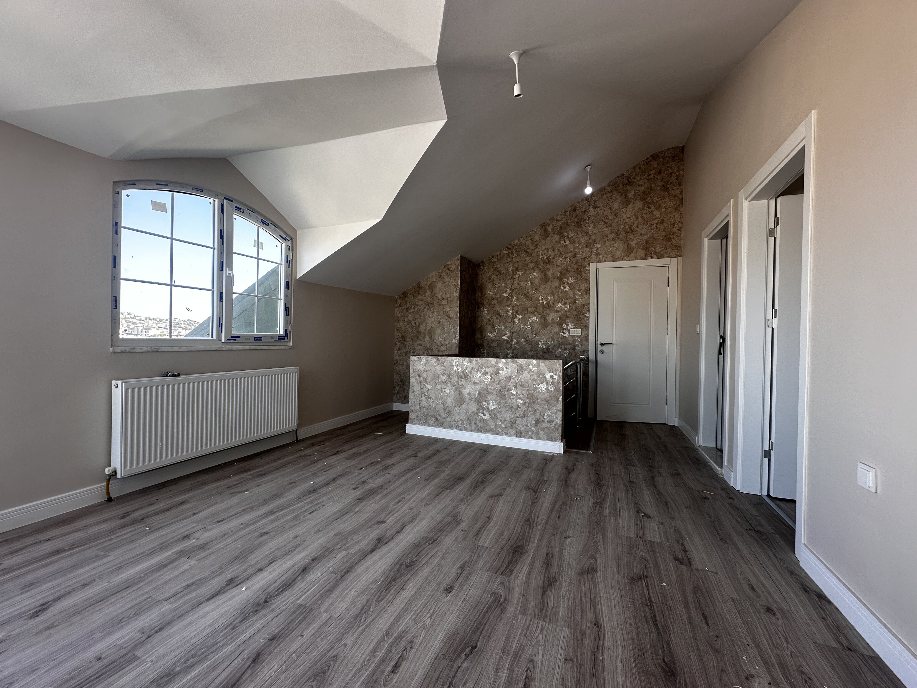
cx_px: 458
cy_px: 344
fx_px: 371
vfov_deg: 85.7
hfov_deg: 102.1
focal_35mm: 14
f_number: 2.2
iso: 40
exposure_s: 1/100
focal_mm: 2.22
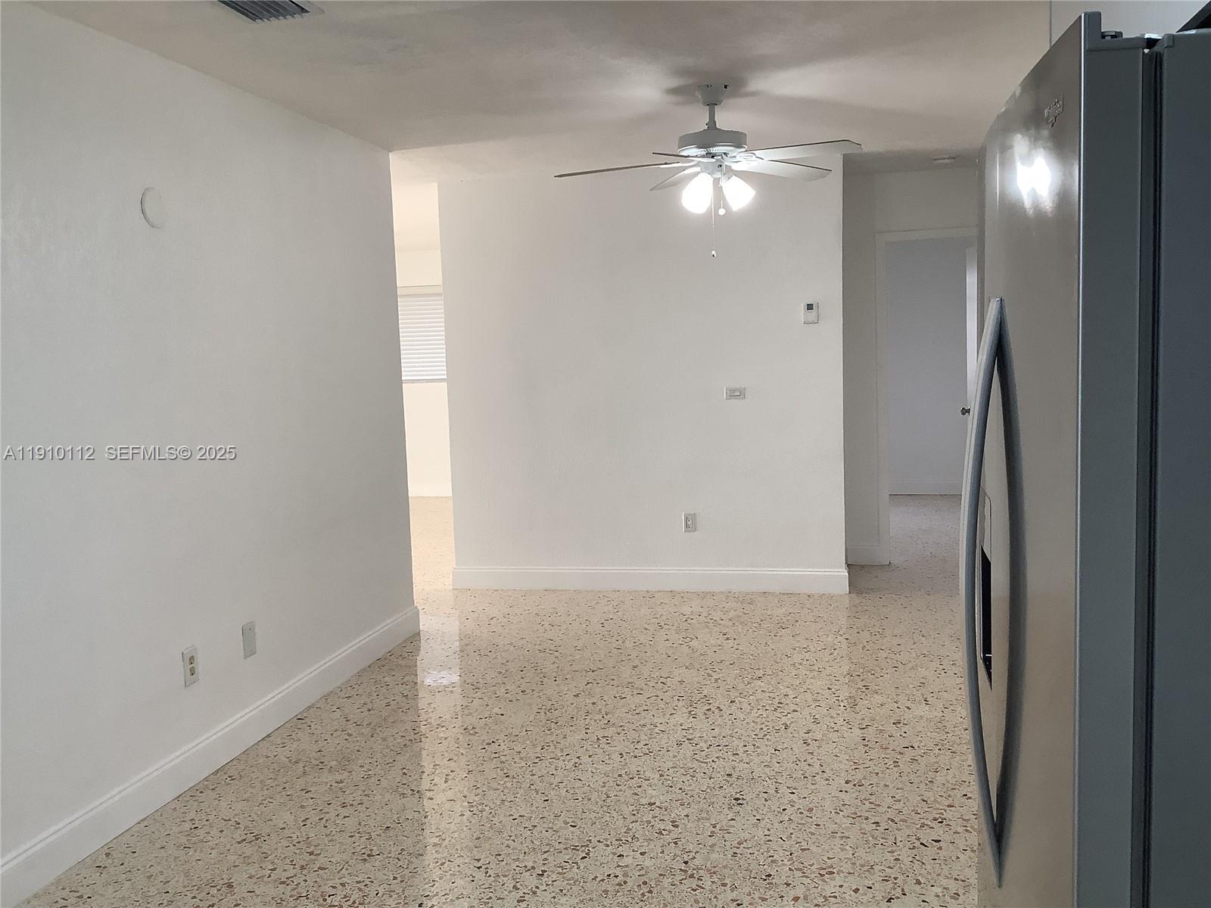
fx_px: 1084
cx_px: 606
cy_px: 454
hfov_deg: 58.4
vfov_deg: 45.4
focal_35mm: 31
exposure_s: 1/120
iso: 80
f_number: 2.4
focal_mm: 3.3
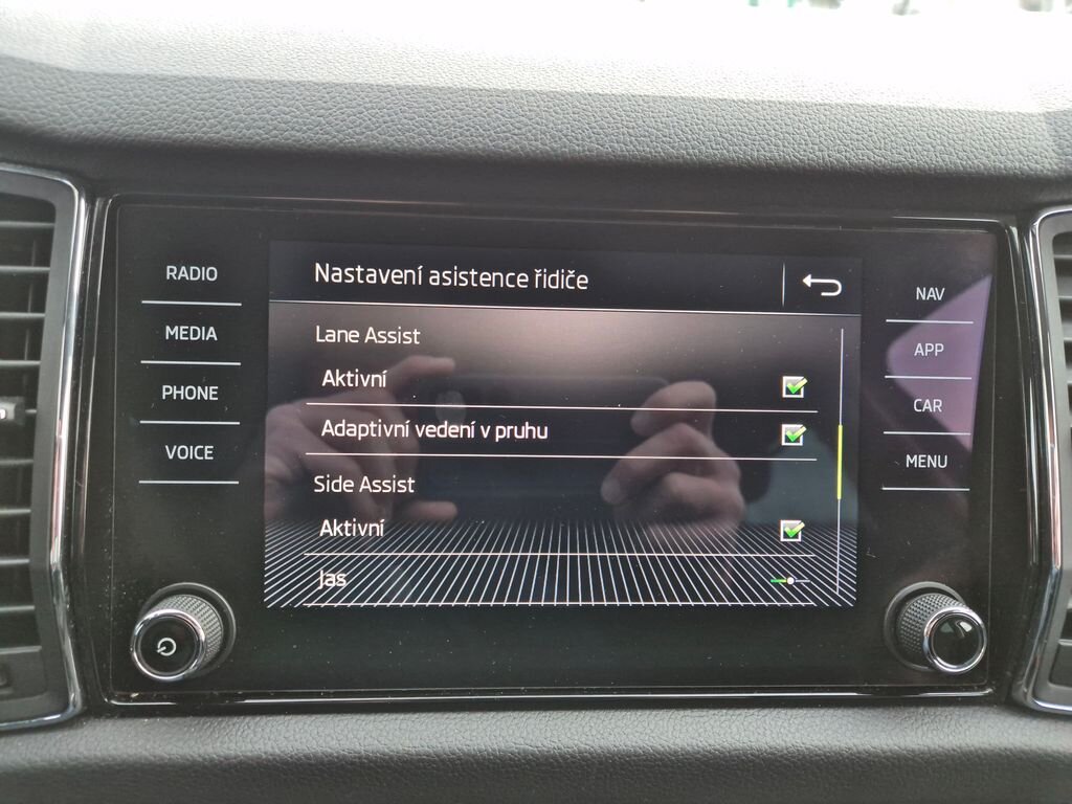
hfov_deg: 73.9
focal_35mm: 23
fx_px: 712
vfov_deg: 58.9
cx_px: 536
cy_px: 402
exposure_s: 1/180
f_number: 1.8
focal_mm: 5.4
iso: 160
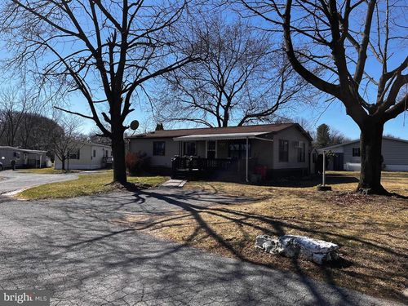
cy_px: 153
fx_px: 306
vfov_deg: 53.1
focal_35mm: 26
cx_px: 204
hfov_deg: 67.3
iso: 50
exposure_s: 1/2899
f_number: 1.6
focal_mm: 5.1
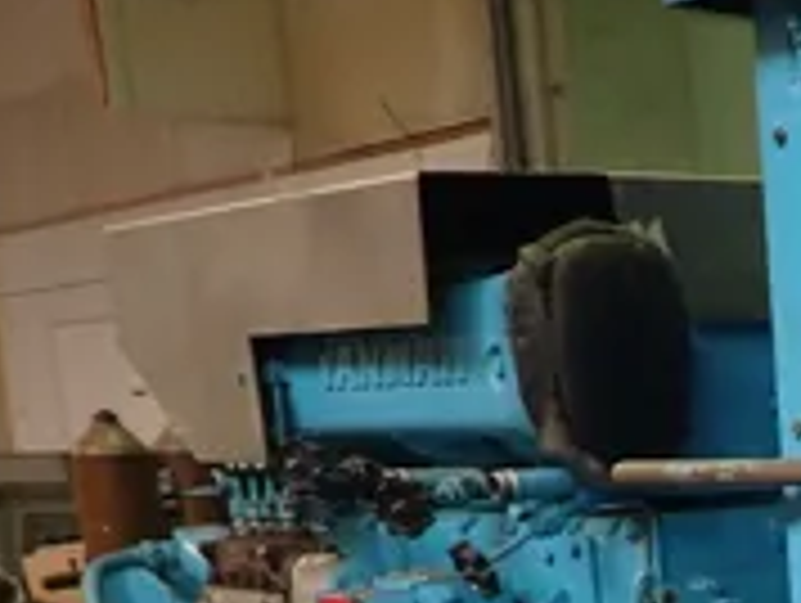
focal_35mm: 87
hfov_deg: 19.8
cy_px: 880
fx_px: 2016
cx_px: 1156
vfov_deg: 15.8
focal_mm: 4.5
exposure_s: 1/30
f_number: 2
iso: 200
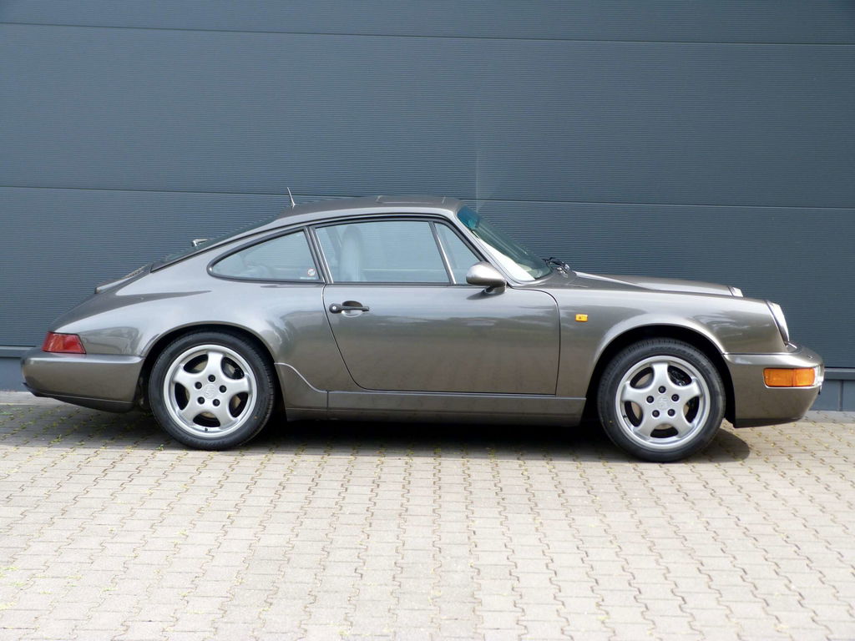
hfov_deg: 30.3
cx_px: 428
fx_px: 1581
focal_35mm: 64
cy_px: 320
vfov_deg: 22.9
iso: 80
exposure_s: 1/125
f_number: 3.6
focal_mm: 11.6
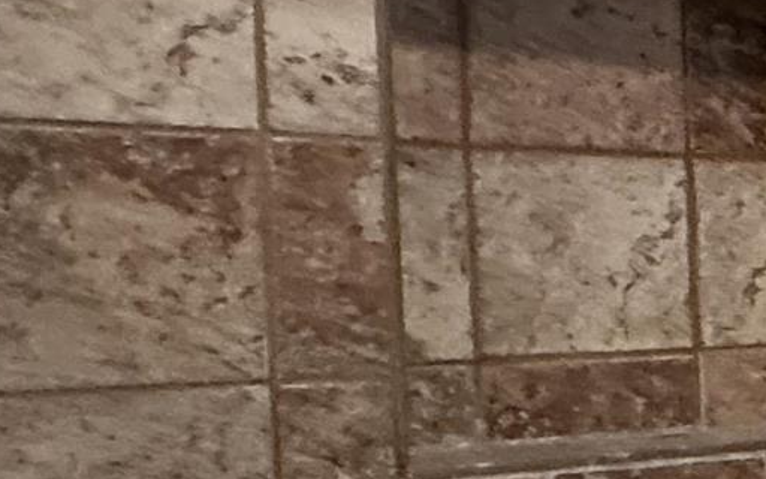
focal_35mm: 89
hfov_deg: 14.5
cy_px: 413
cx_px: 1872
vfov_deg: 14.6
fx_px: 1858
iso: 640
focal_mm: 2.22
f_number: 2.2
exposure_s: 1/60
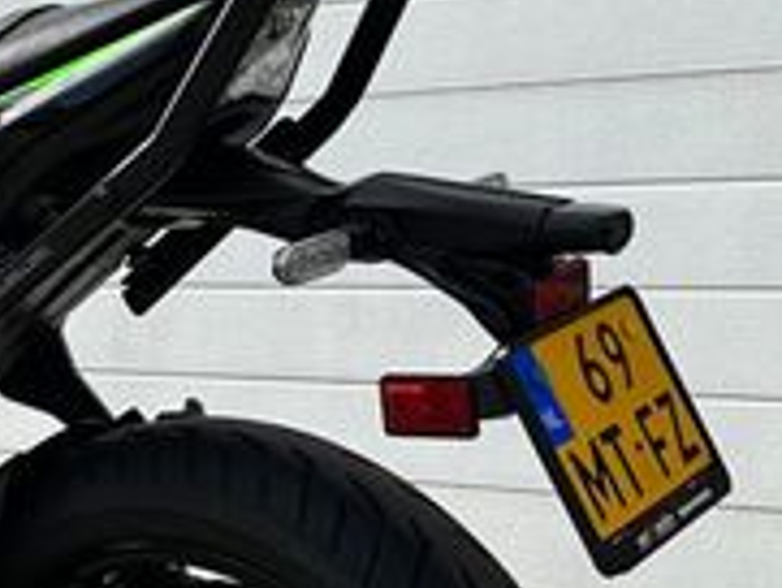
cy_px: 415
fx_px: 1921
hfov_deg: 22.1
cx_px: 0
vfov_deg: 17.3
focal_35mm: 85
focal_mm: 6.86
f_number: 1.78
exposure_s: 1/2809
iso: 80
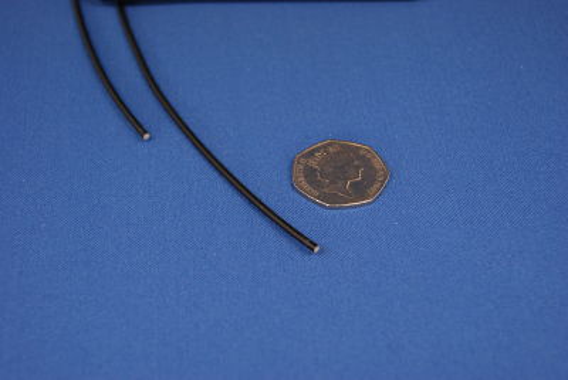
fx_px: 1185
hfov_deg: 27.0
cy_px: 190
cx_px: 284
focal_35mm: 75
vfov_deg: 18.2
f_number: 5.6
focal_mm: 50
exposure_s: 1/15
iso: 400
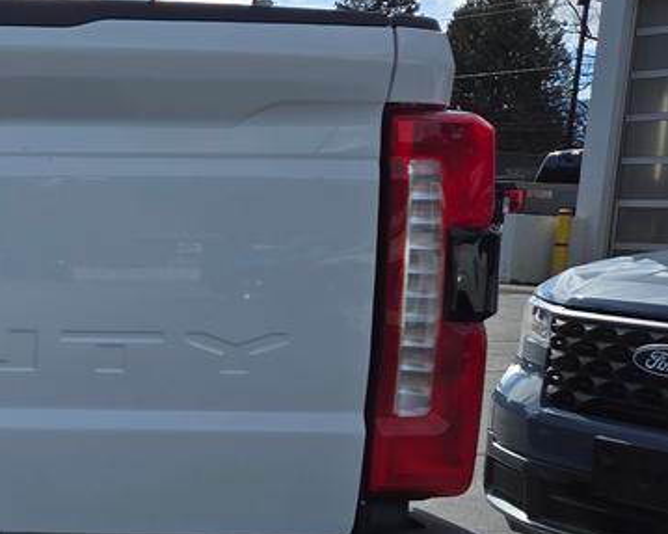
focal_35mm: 80
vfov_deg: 19.1
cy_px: 335
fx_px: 1581
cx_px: -361
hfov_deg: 20.2
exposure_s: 1/2436
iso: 25
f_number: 1.8
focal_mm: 5.4
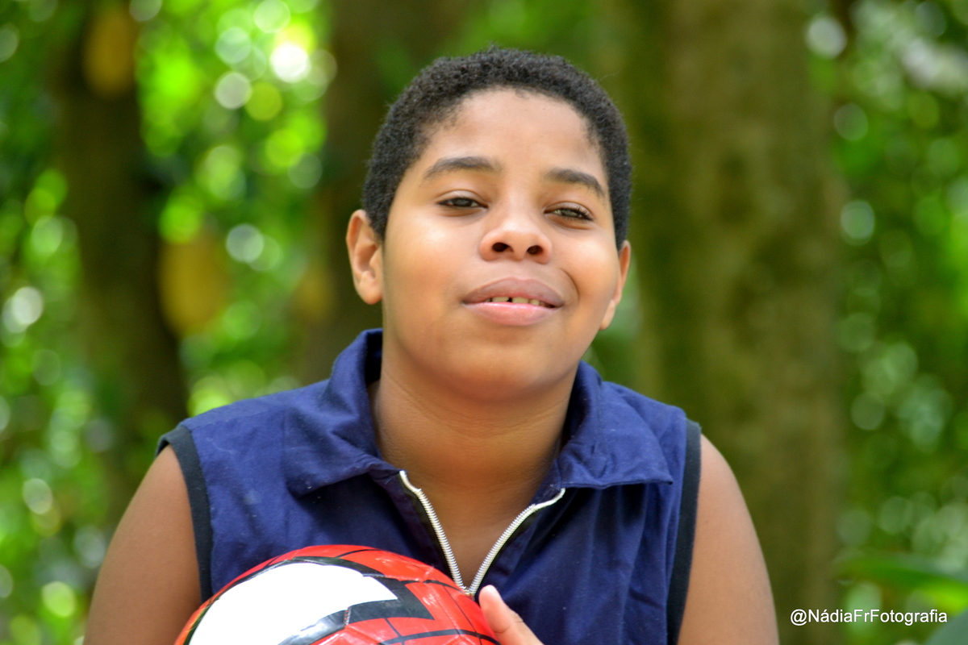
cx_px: 484
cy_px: 322
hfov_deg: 11.4
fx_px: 4840
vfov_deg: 7.6
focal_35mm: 180
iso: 720
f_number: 4.8
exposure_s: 1/60
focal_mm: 120
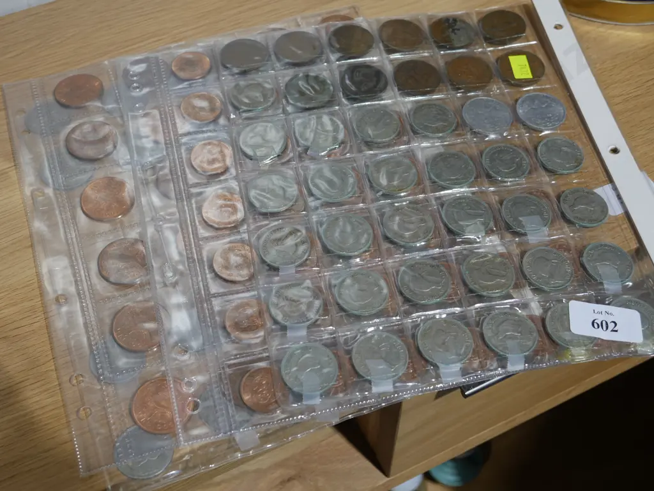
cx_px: 327
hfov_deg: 38.2
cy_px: 246
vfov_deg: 29.1
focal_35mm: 50
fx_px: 945
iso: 400
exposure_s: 1/60
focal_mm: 25
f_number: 5.3
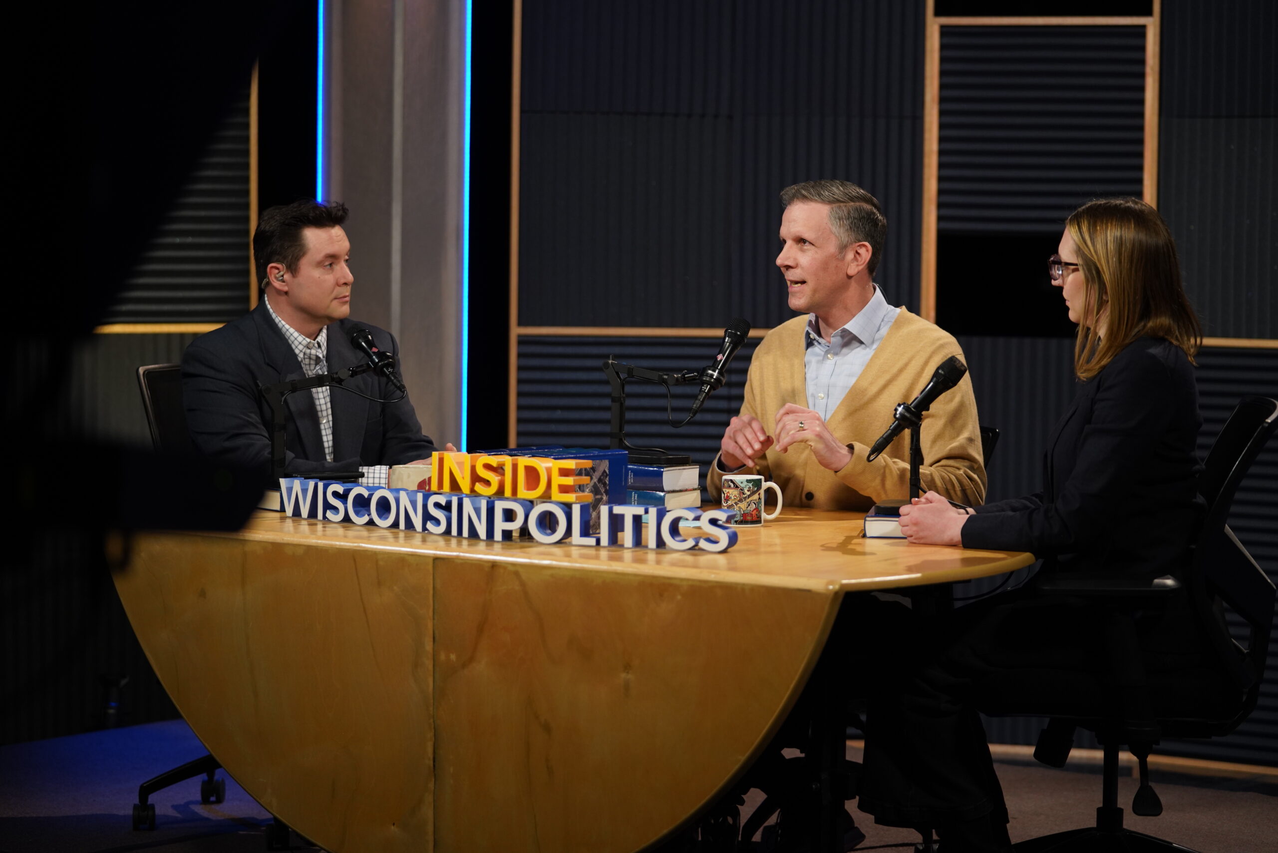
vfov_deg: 15.2
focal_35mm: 90
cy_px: 426
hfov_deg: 22.6
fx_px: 3196
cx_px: 639
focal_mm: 90
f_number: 2.8
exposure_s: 1/160
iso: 1000
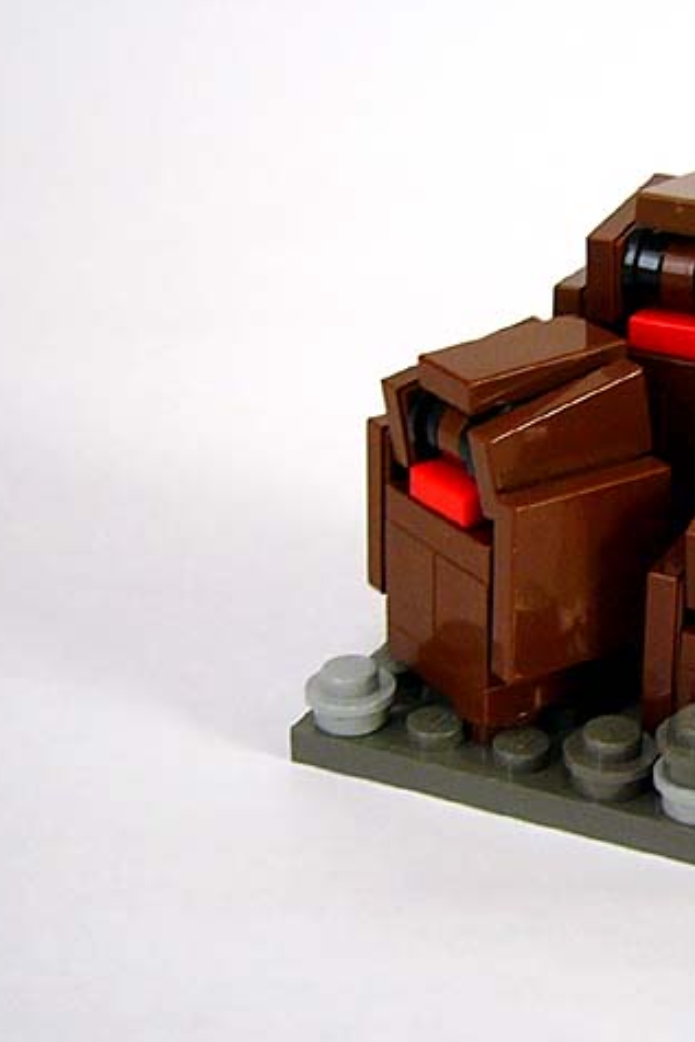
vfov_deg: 40.3
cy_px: 520
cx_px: 671
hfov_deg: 26.3
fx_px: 1418
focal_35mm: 49
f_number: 2.8
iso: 100
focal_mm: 5.8
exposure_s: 1/25
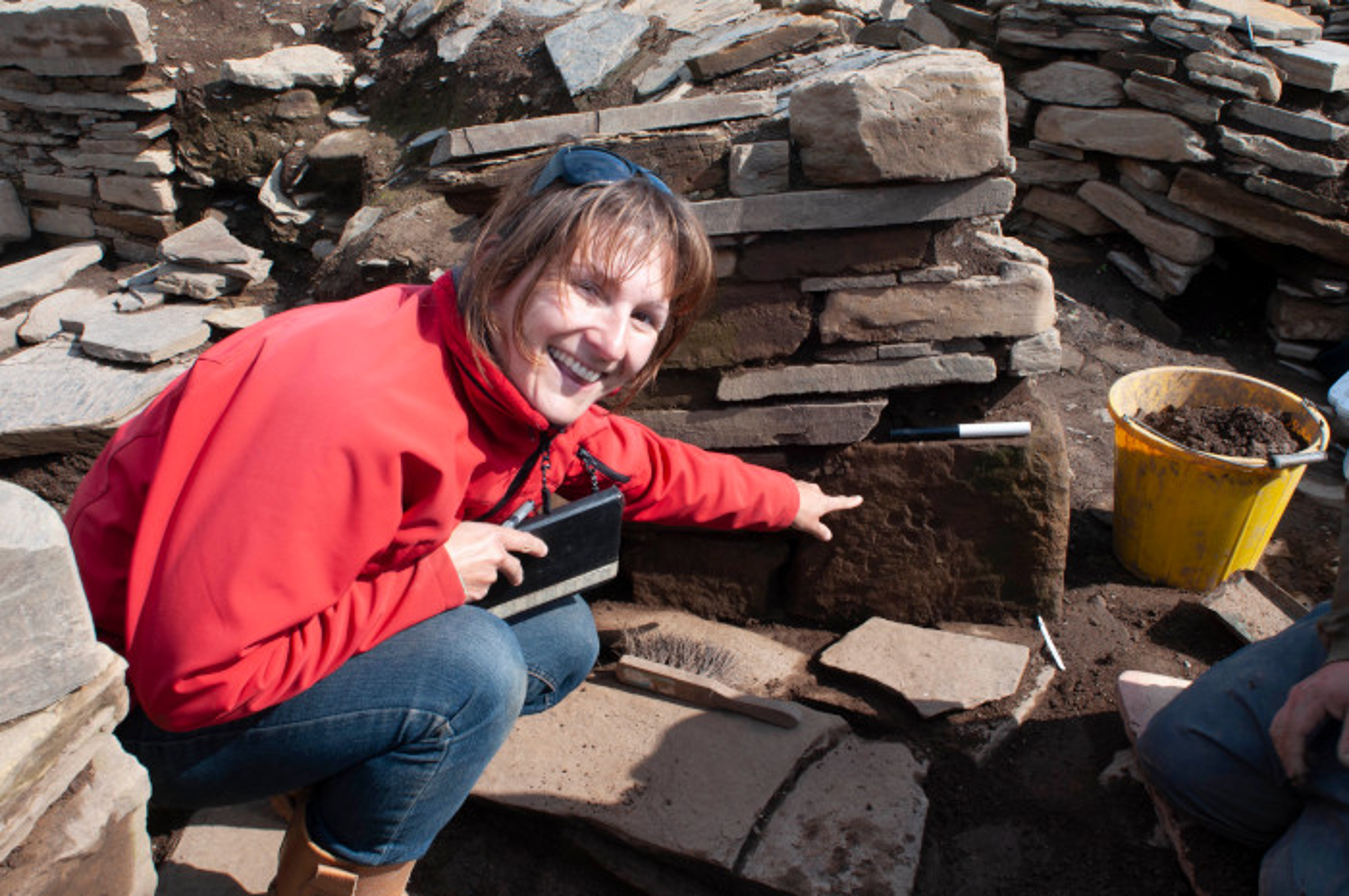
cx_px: 674
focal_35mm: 30
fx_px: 1123
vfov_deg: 43.5
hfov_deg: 62.0
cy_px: 448
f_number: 13
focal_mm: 20
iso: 200
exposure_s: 1/125
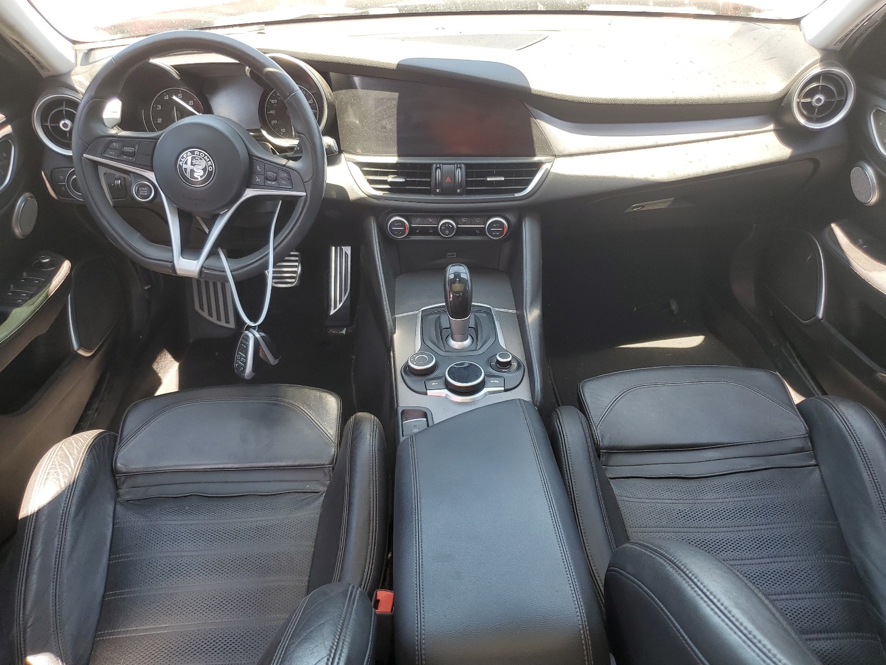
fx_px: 665
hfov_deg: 67.3
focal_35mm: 26
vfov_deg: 53.1
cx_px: 443
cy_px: 332
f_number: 1.5
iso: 50
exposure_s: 1/125
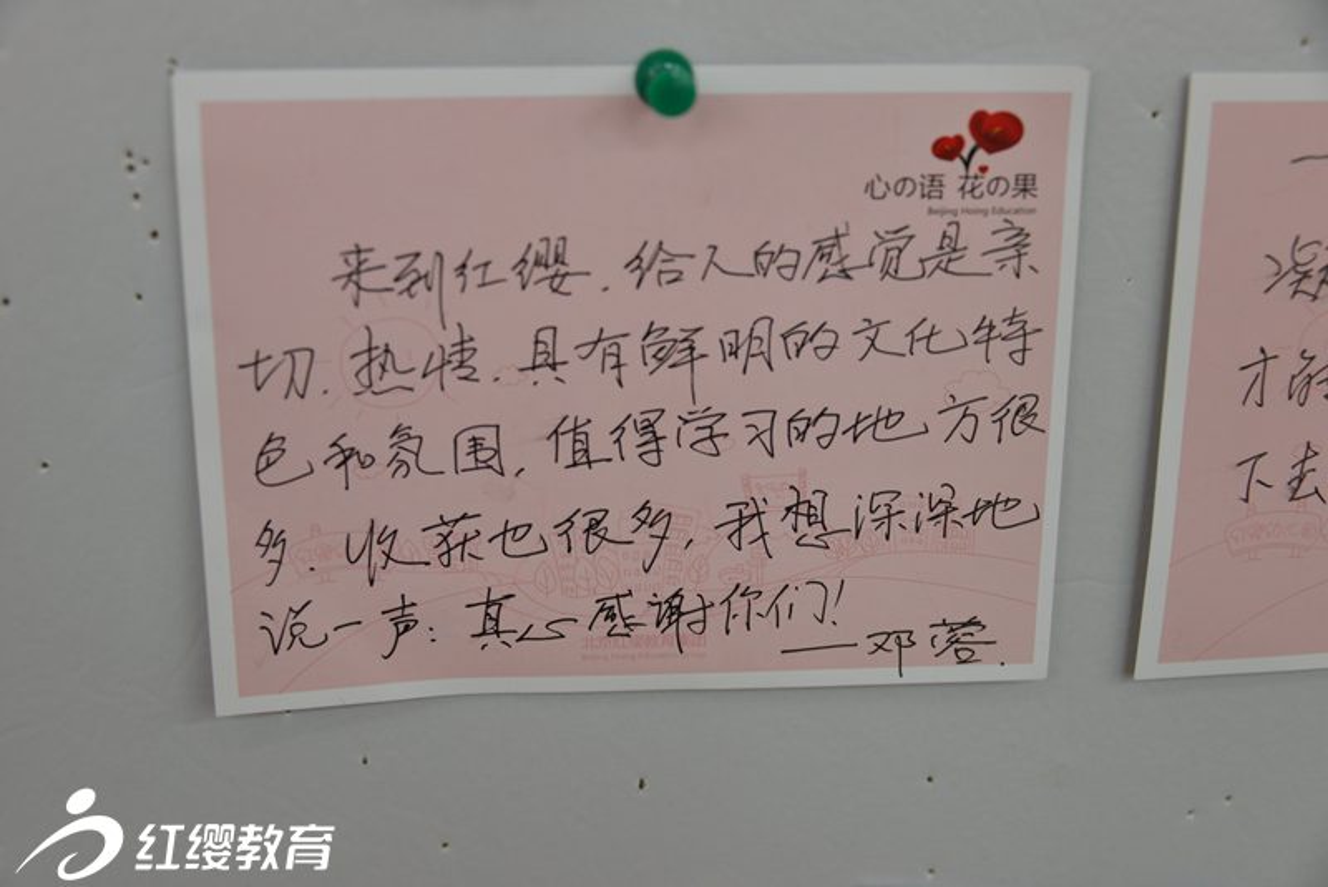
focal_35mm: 56
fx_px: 2066
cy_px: 444
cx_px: 664
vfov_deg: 24.2
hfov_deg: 35.6
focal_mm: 56
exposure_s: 1/60
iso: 1000
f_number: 4.5
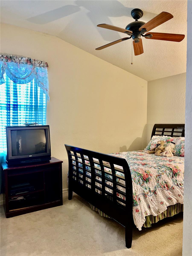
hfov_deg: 53.1
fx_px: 192
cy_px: 128
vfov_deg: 67.3
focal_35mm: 26
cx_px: 96
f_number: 1.5
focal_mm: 5.7
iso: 320
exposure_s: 1/60
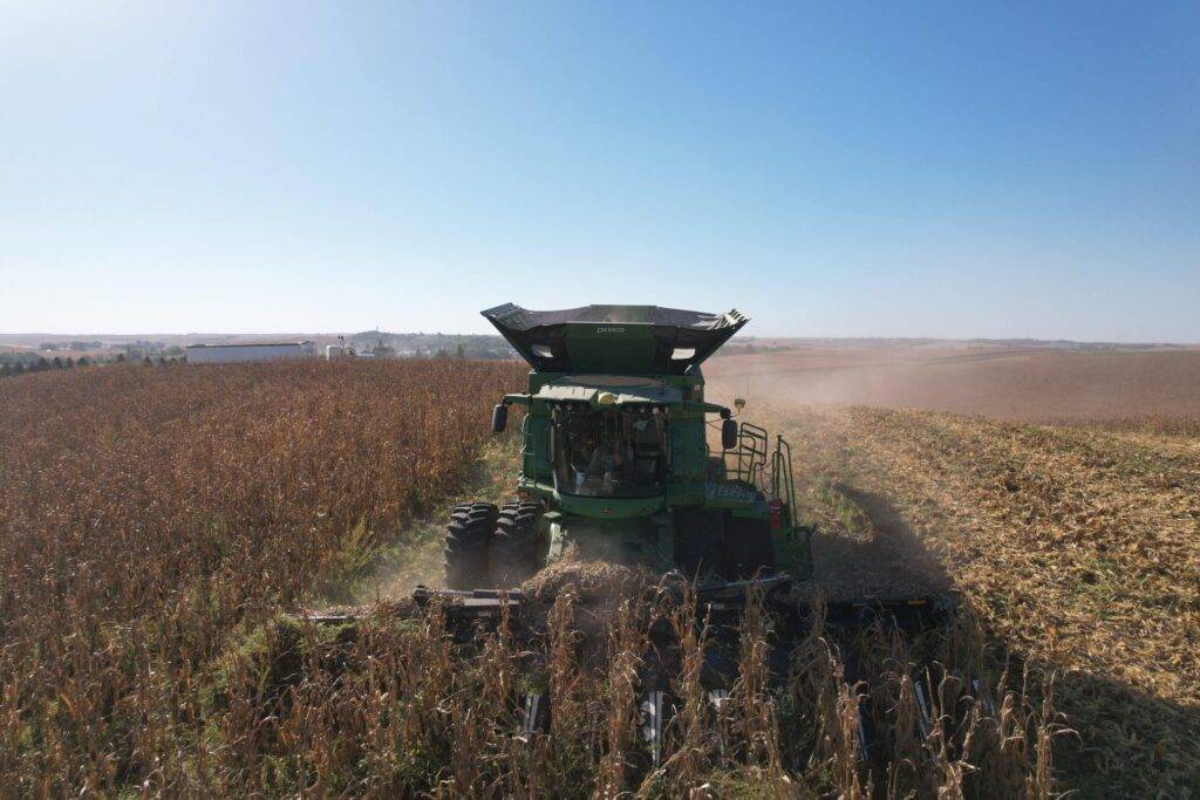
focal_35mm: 22
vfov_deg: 57.2
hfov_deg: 78.6
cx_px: 600
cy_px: 400
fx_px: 733
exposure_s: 1/320
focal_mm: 8.38
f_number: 2.8
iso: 120
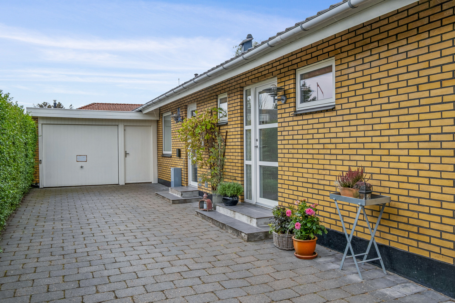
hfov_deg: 63.7
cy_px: 152
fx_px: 366
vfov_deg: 45.0
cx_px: 228
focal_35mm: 29
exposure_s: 1/125
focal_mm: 19.1
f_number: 10
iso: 200
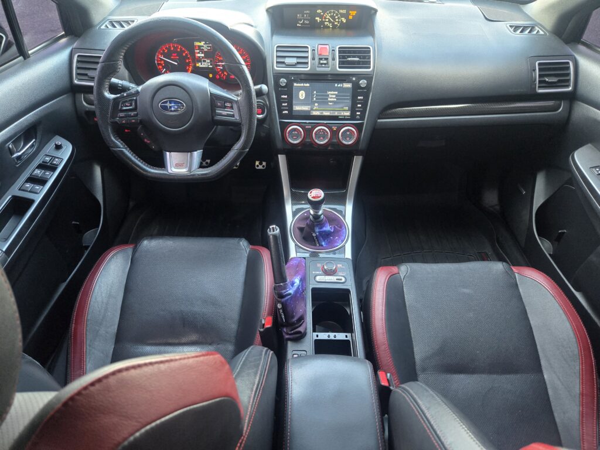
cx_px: 300
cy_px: 225
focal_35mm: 23
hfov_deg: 73.9
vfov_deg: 58.9
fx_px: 399
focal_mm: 5.4
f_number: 1.8
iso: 500
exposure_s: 1/100
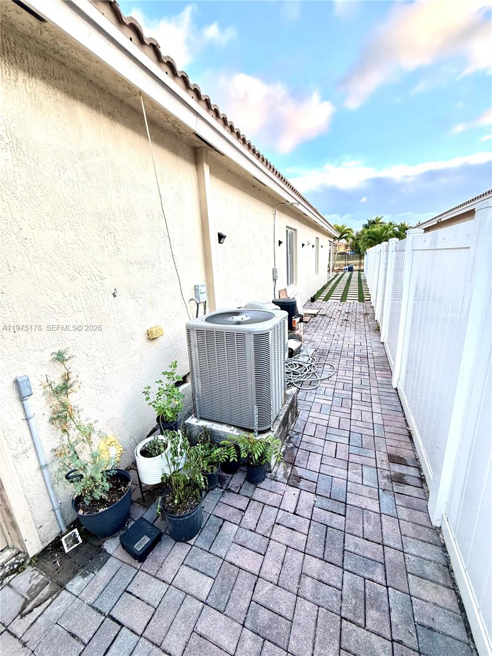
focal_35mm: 14
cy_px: 328
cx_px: 246
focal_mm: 2.22
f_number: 2.2
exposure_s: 1/99
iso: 80
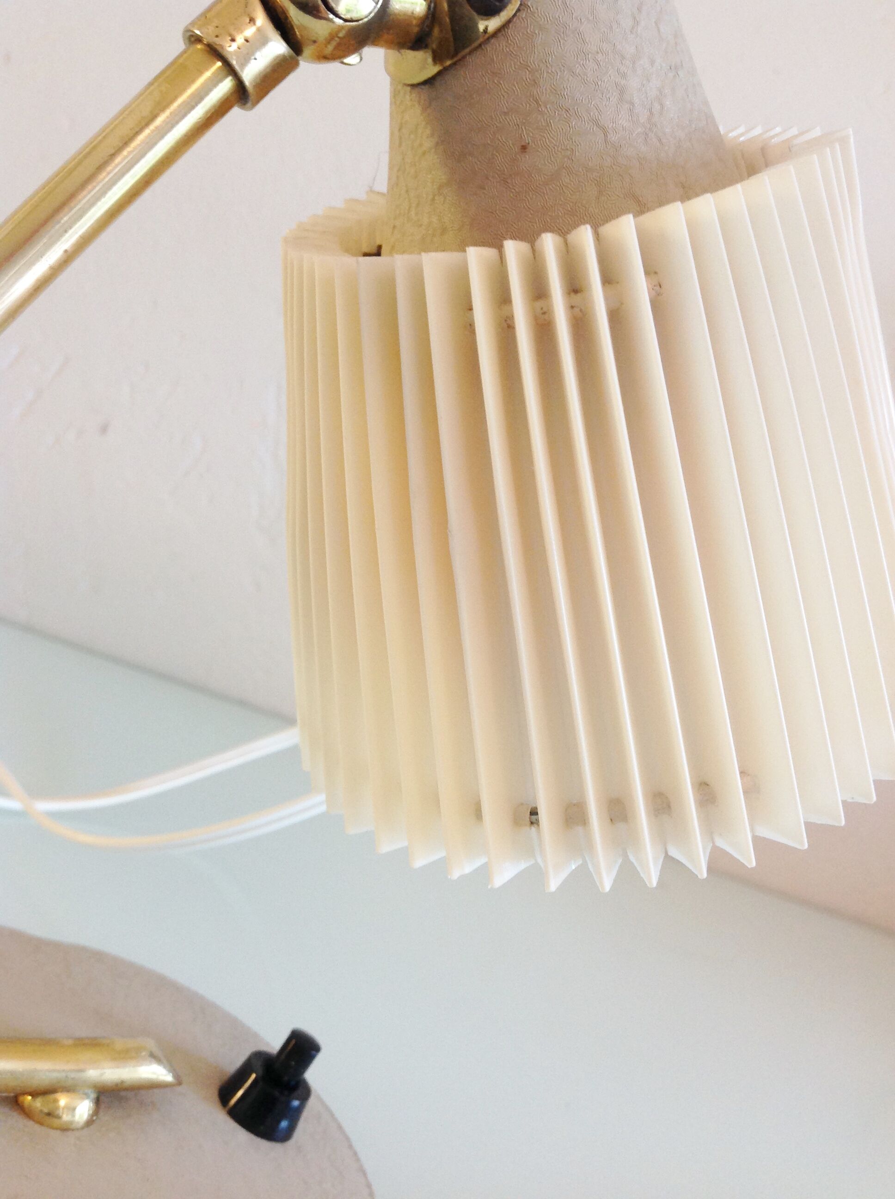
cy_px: 600
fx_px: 1210
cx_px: 448
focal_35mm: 35
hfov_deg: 40.6
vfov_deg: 52.7
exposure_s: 1/17
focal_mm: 4.28
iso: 125
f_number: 2.4
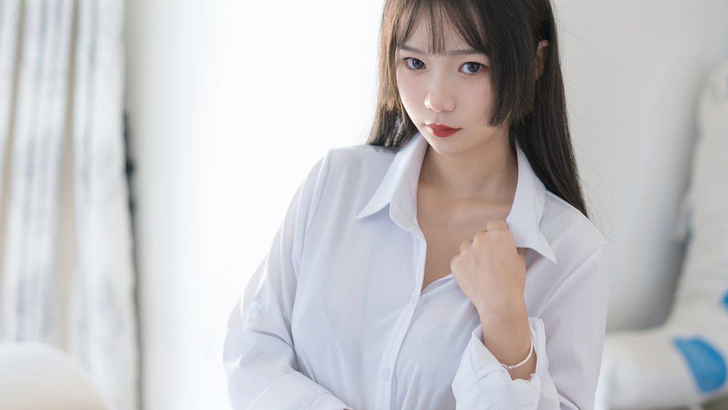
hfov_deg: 28.2
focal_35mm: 75
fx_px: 1448
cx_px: 374
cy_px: 173
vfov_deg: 16.1
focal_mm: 50
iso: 200
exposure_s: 1/40
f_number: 2.2
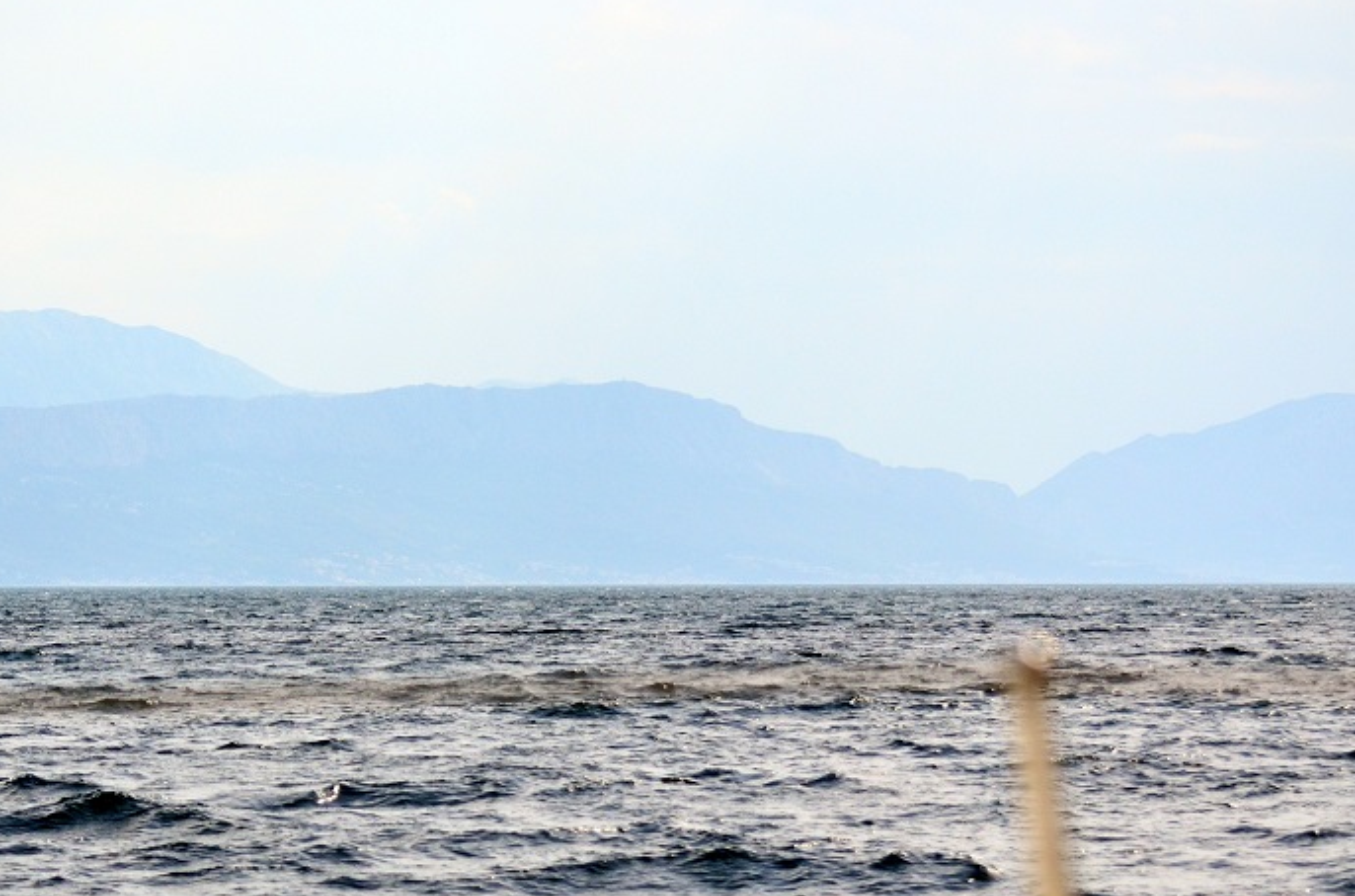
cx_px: 416
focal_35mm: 153
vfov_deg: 8.9
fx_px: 5745
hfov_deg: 13.4
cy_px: 565
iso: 640
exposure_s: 1/8000
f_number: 4.5
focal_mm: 70
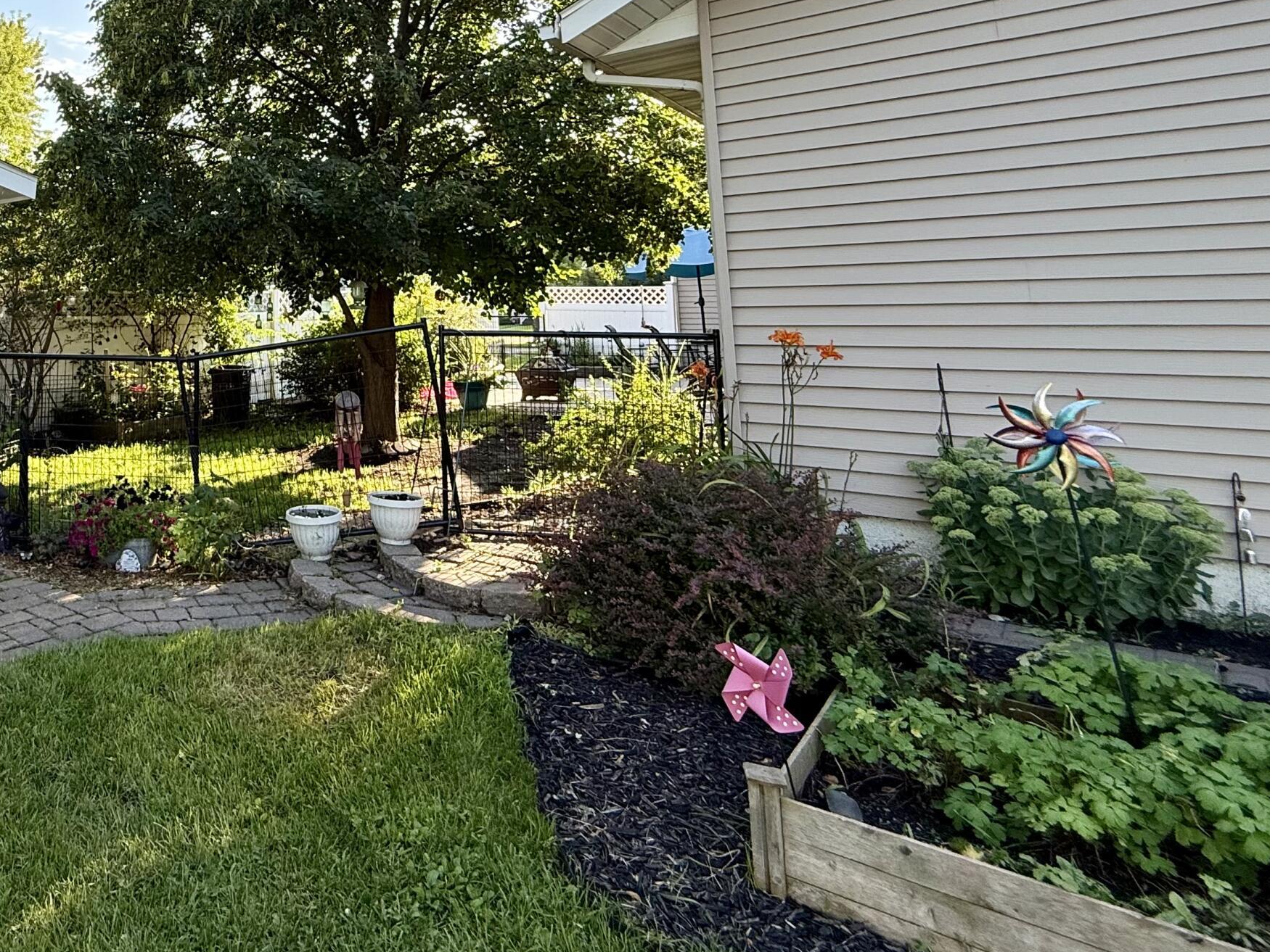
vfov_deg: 53.5
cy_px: 207
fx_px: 881
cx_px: 194
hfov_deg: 63.1
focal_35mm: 24
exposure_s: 1/338
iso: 64
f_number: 2.2
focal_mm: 2.22
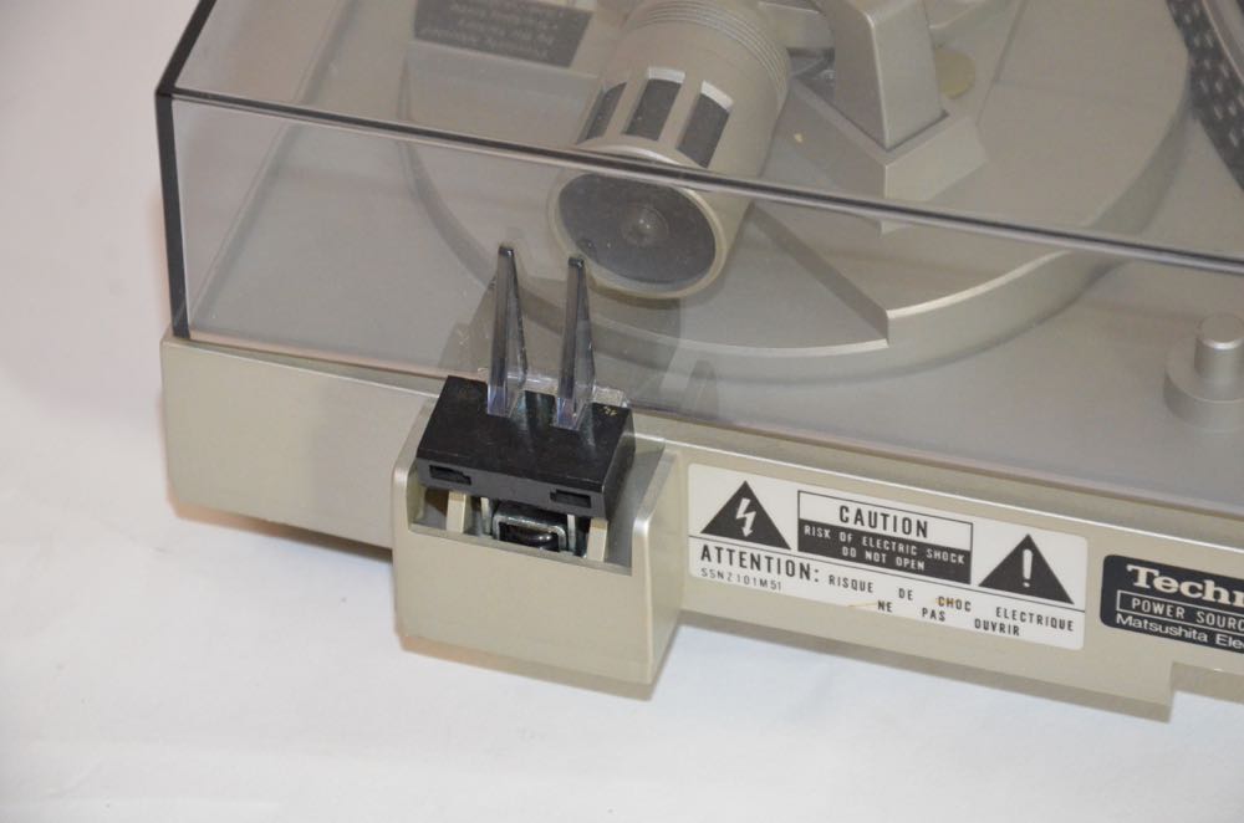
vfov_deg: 8.7
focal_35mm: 158
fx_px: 5430
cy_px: 412
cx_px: 622
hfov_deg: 13.1
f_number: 7.1
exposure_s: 1/125
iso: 4500
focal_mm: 105
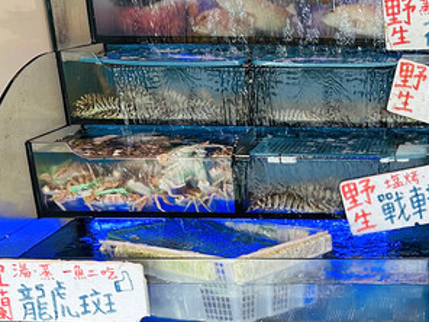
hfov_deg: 26.2
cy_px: 313
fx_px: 855
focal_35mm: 69
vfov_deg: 20.7
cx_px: 459
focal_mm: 6.86
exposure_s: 1/120
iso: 100
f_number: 1.78
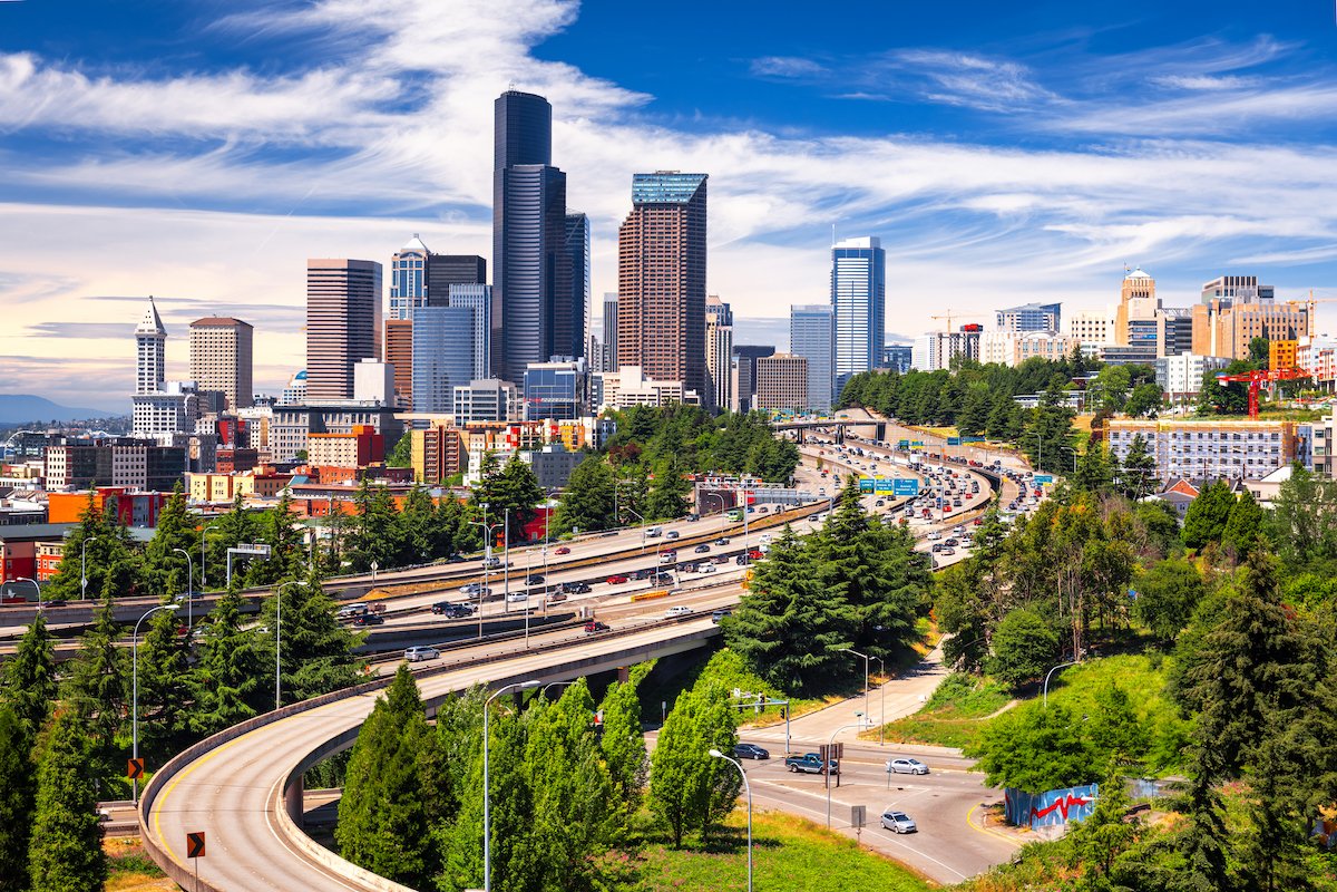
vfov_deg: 26.0
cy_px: 446
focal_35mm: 52
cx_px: 668
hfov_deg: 38.2
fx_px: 1931
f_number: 8
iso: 140
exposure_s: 1/100
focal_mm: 52
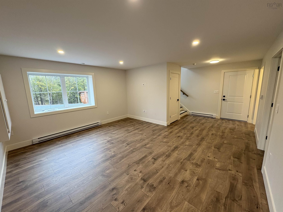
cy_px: 106
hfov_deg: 102.1
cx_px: 142
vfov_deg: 85.7
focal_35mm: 14
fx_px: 114
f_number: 2.2
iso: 160
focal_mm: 2.22
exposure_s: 1/60
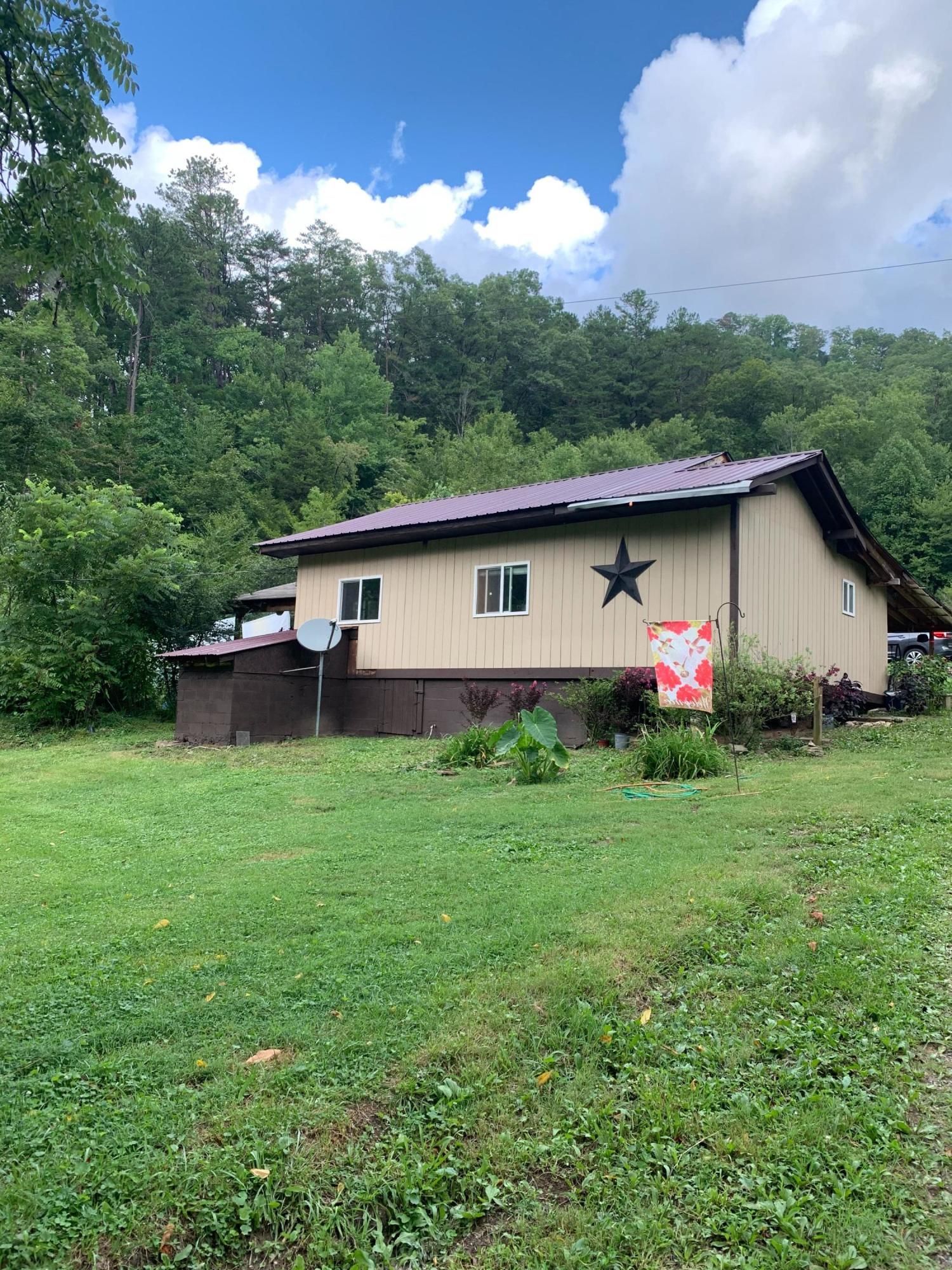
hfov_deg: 53.1
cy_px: 635
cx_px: 476
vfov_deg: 67.3
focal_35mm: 26
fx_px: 953
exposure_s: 1/306
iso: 25
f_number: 1.8
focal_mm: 4.25
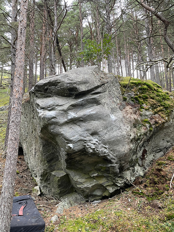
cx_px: 87
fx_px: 174
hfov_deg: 53.1
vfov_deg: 67.3
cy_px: 116
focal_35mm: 26
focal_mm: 4.2
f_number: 1.6
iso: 125
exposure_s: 1/92
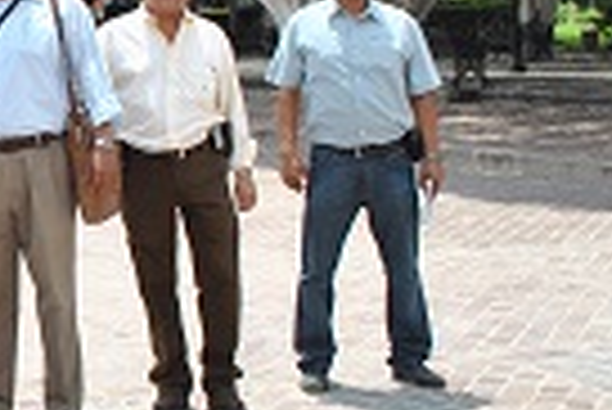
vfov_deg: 13.8
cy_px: 59
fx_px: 1685
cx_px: -202
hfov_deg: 18.9
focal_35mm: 99
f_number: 8
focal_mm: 18
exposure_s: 1/800
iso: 400
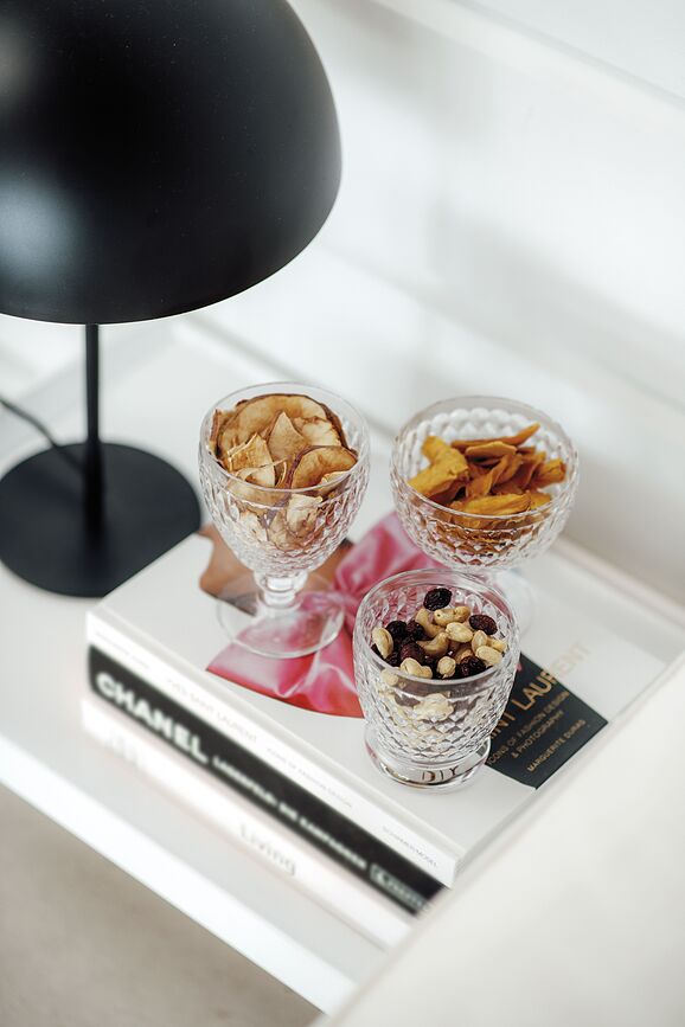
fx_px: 2426
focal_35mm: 85
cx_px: 342
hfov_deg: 16.1
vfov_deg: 23.9
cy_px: 514
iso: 100
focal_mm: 85
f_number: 2.5
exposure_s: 1/80
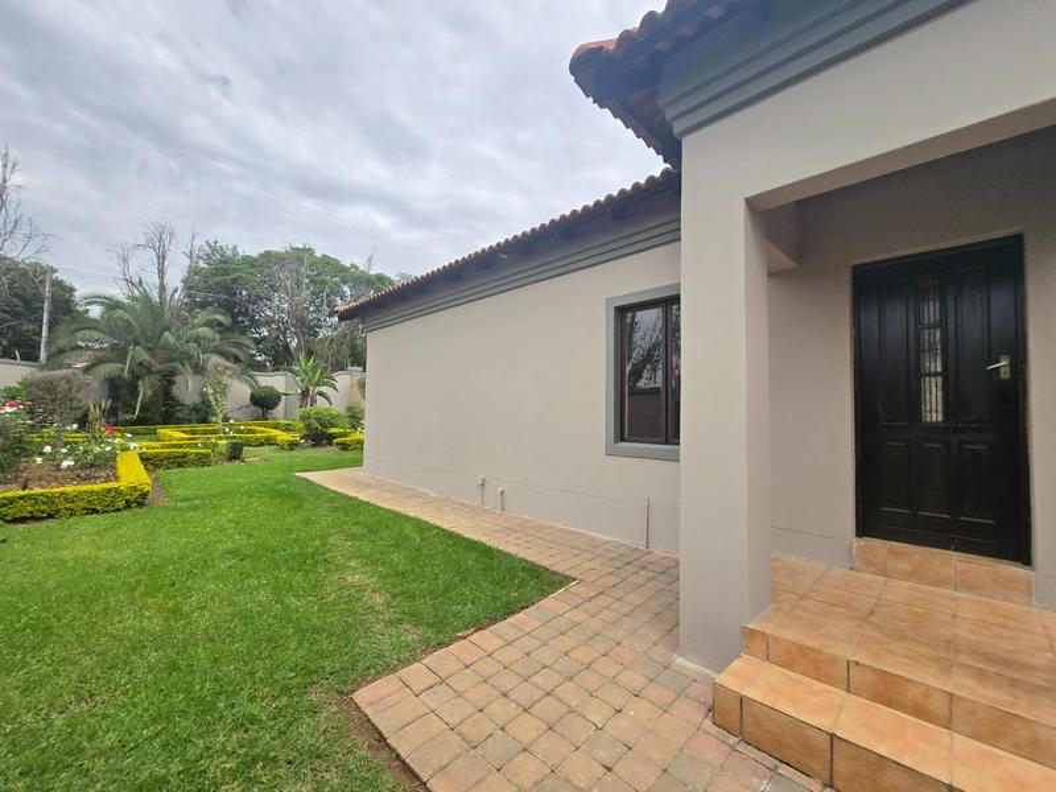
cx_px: 528
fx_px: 397
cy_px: 396
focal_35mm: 13
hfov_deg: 106.2
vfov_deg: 89.9
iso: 50
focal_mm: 2.2
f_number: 2.2
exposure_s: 1/2000
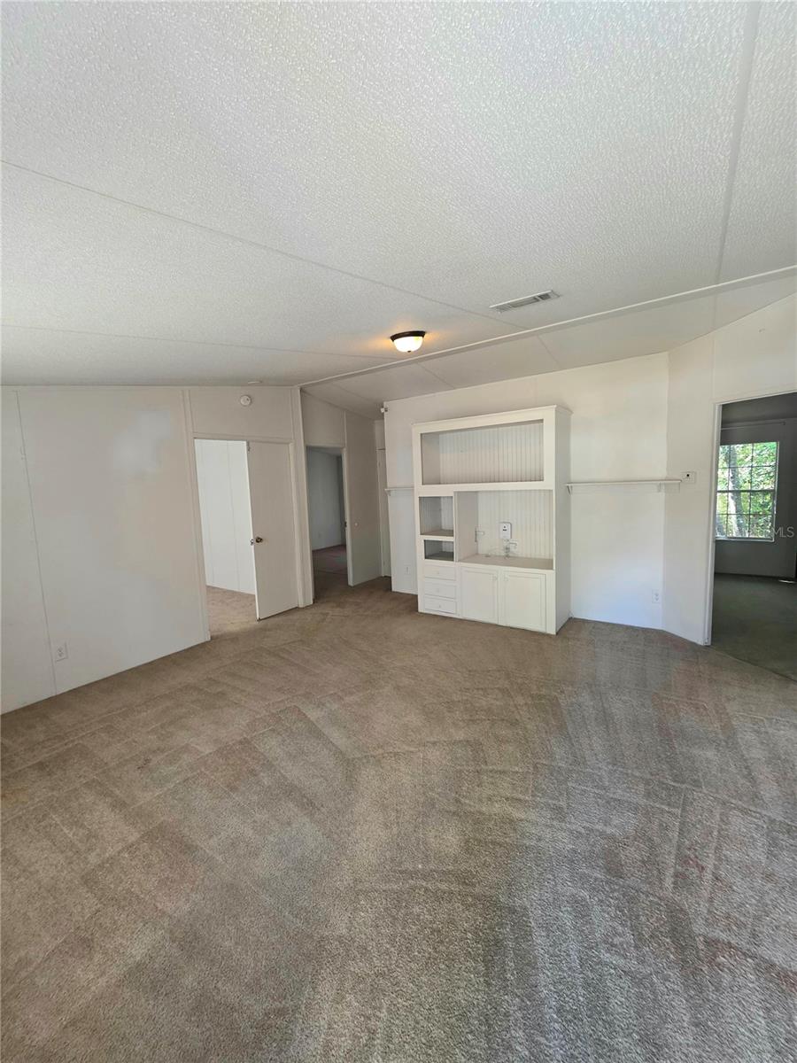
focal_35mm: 13
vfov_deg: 106.2
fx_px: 399
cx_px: 398
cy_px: 532
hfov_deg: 89.9
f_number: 1.9
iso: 200
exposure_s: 1/60.2
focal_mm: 2.2
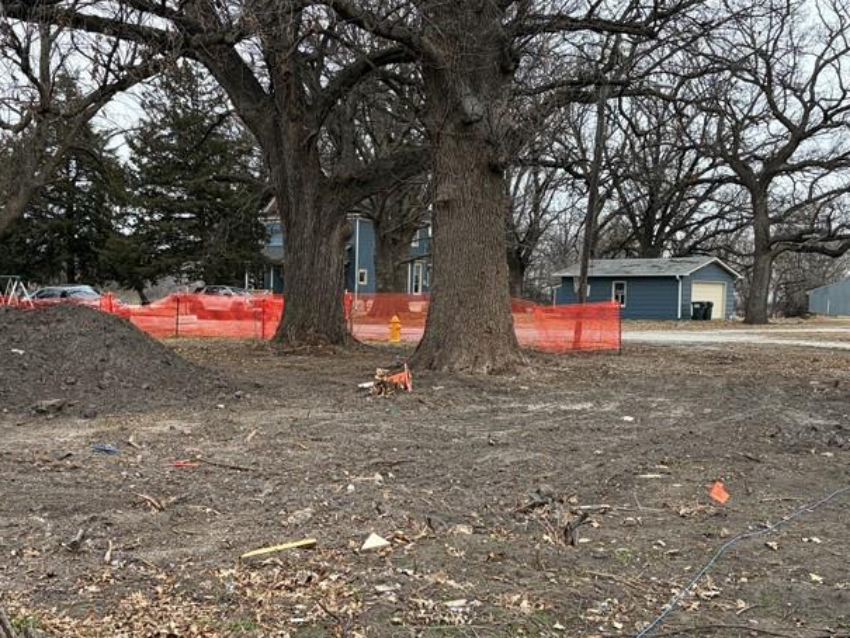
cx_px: 309
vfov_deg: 32.8
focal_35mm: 44
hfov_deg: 42.6
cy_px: 377
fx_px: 1081
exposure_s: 1/701
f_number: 1.6
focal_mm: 5.96
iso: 50
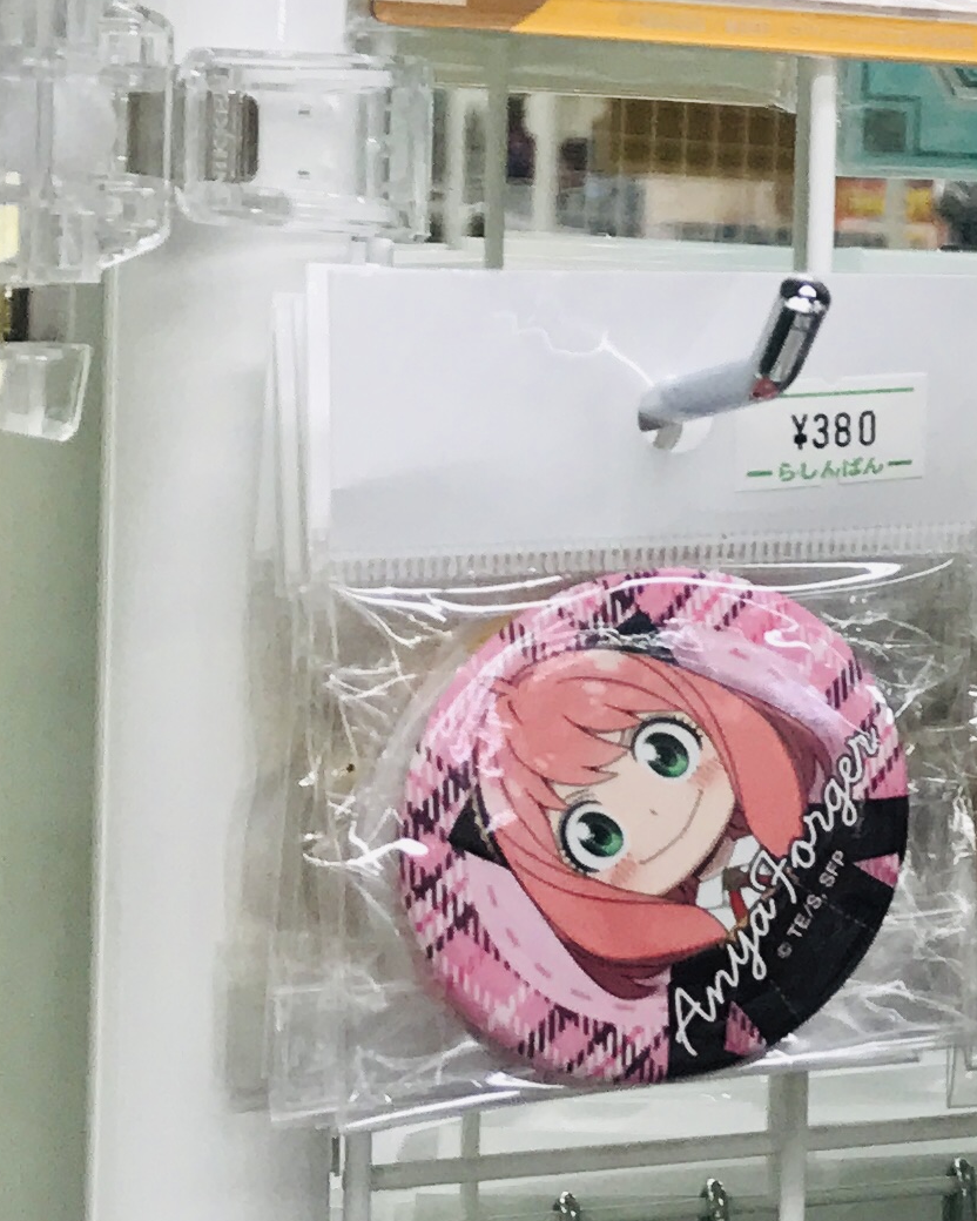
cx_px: 2021
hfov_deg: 12.6
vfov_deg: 18.1
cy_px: 459
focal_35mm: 106
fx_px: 3831
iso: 32
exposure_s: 1/120
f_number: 1.8
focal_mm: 3.99
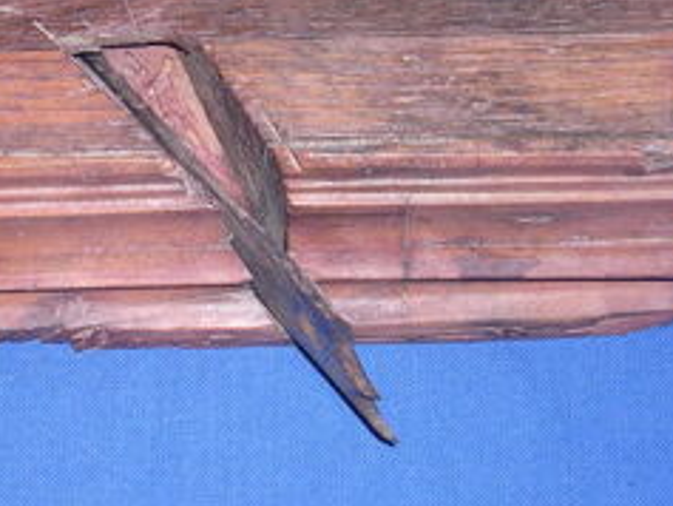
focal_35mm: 77
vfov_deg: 19.1
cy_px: 179
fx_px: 1498
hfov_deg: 24.9
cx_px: 128
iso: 100
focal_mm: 8
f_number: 7.6
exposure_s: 1/60
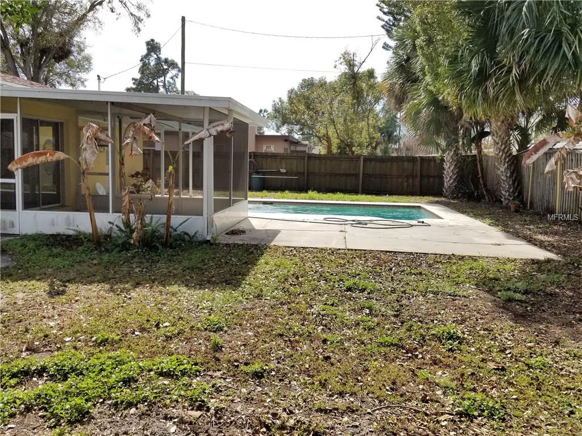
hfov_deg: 67.3
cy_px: 218
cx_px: 291
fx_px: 437
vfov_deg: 53.0
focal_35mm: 26
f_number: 1.7
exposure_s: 1/1873
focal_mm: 4.25
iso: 50
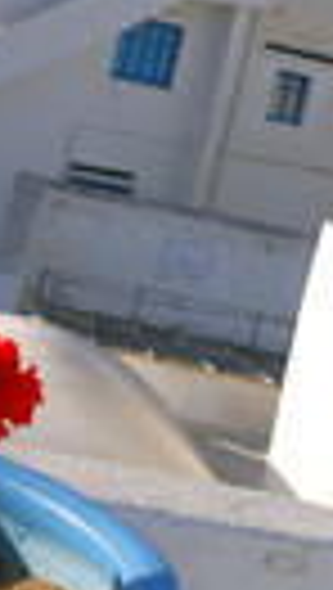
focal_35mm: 101
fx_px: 1580
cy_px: 437
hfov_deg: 12.0
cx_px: 61
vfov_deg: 21.0
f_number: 16
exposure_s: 1/125
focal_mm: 20
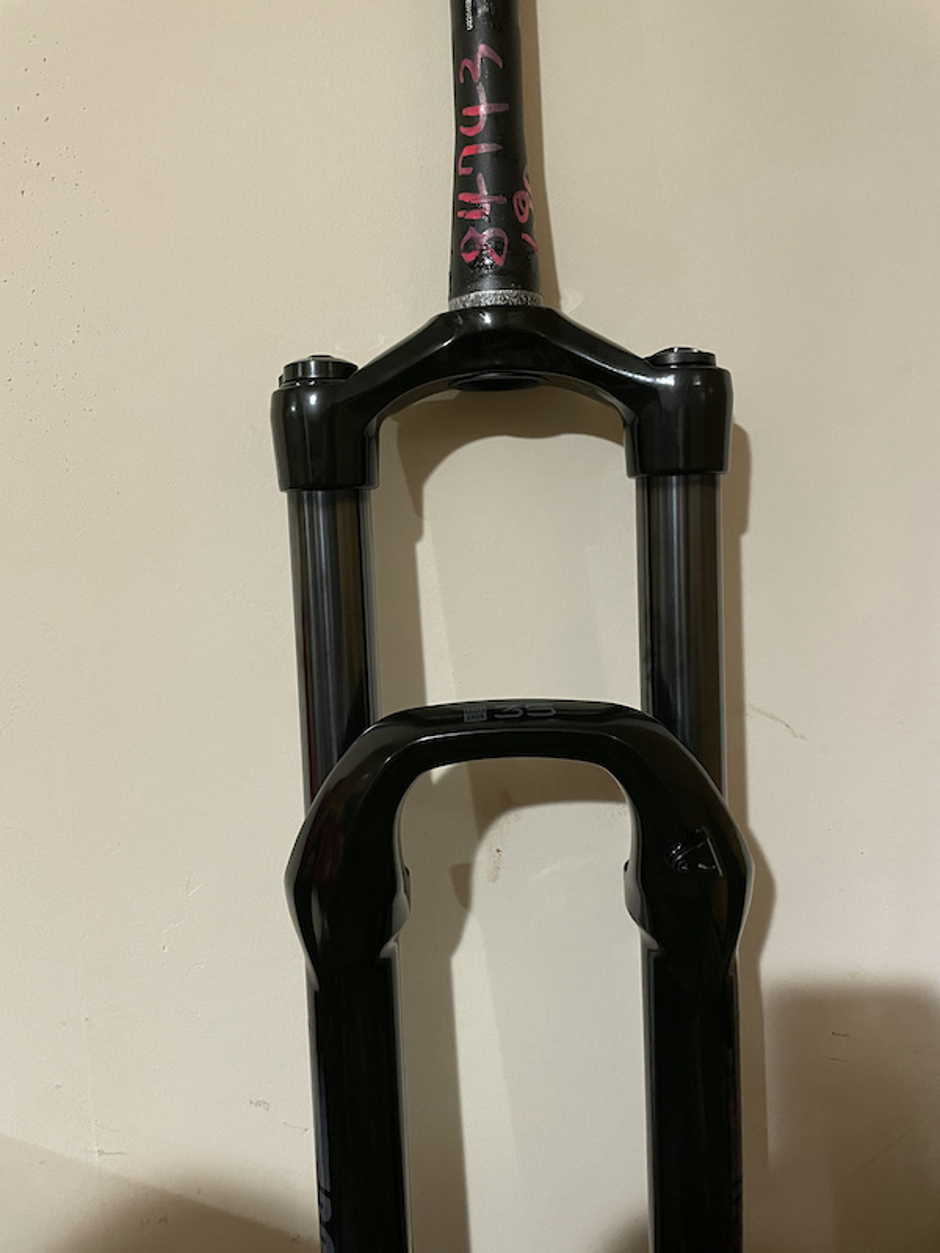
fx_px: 941
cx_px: 470
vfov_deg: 67.3
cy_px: 626
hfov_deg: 53.1
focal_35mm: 26
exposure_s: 1/60
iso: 500
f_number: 1.6
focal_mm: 4.2
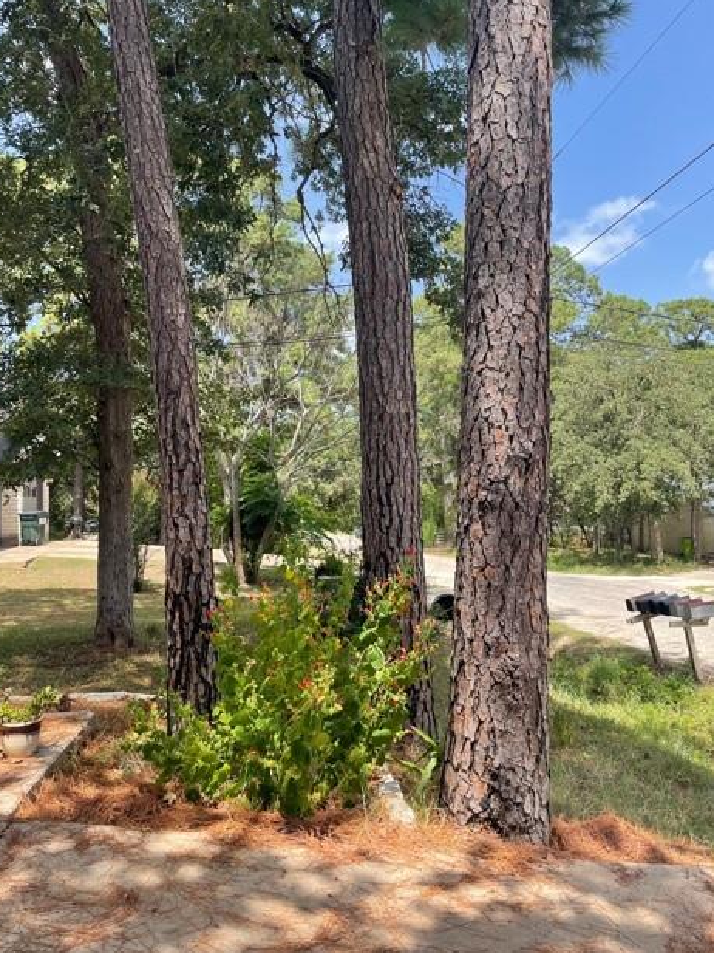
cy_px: 463
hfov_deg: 51.3
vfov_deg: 65.3
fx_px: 743
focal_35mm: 27
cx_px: 348
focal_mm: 4.2
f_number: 1.6
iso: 32
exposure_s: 1/895
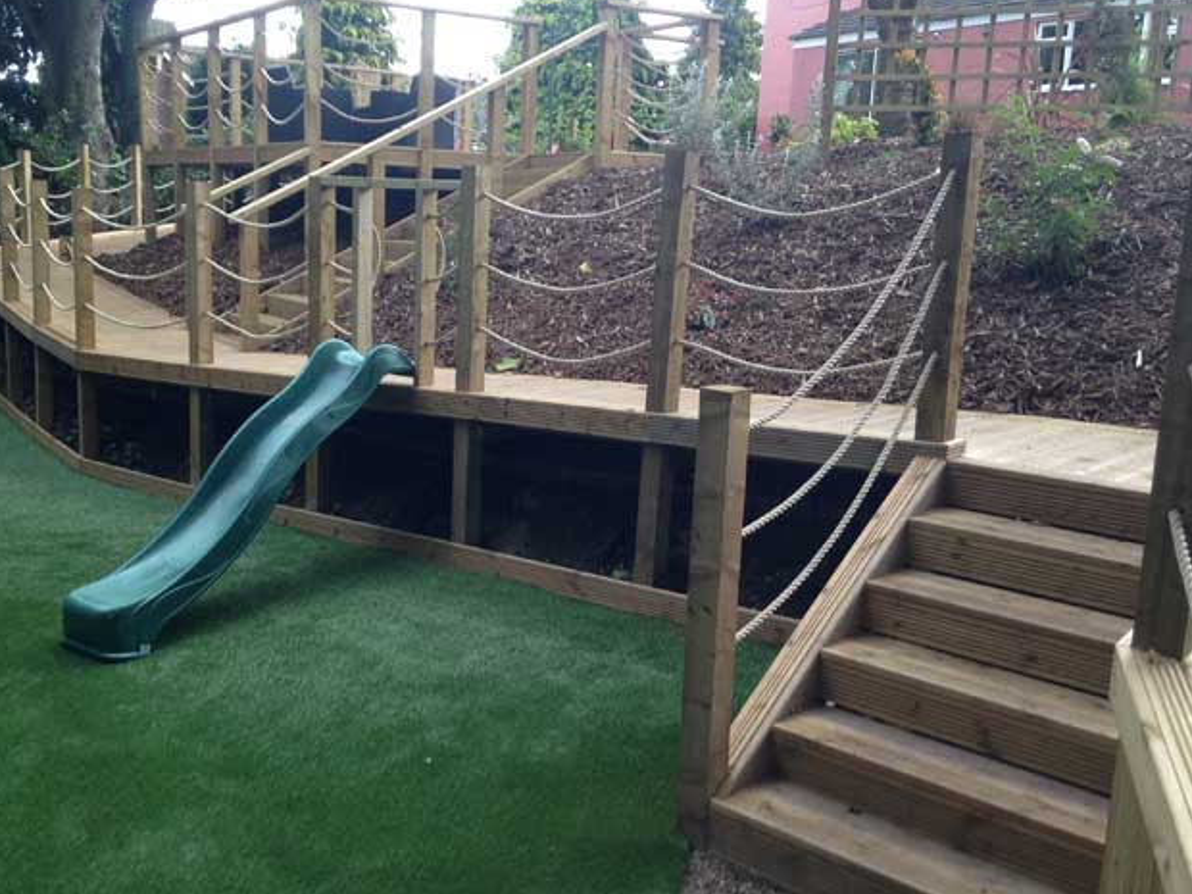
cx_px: 512
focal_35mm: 39
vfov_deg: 36.8
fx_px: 1343
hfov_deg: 47.7
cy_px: 440
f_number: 2.4
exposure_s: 1/60
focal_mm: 4.12
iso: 50
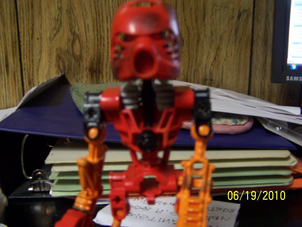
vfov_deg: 37.7
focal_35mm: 38
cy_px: 114
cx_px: 151
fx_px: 332
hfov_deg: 49.0
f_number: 2.8
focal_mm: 6.3
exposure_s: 1/8
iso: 140
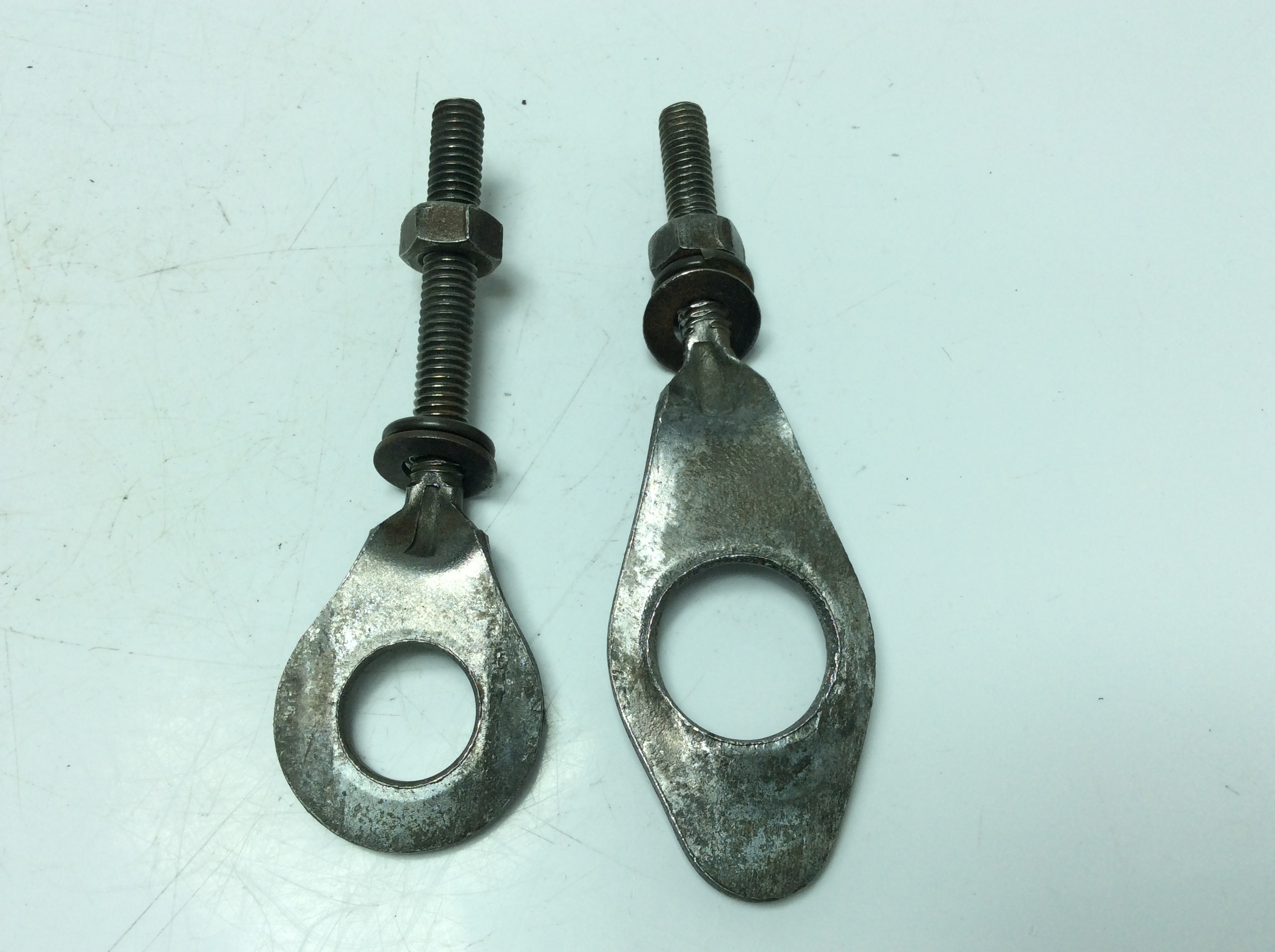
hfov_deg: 56.9
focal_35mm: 32
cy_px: 476
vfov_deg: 44.1
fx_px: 1177
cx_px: 638
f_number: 2.4
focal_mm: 3.3
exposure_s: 1/583
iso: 32
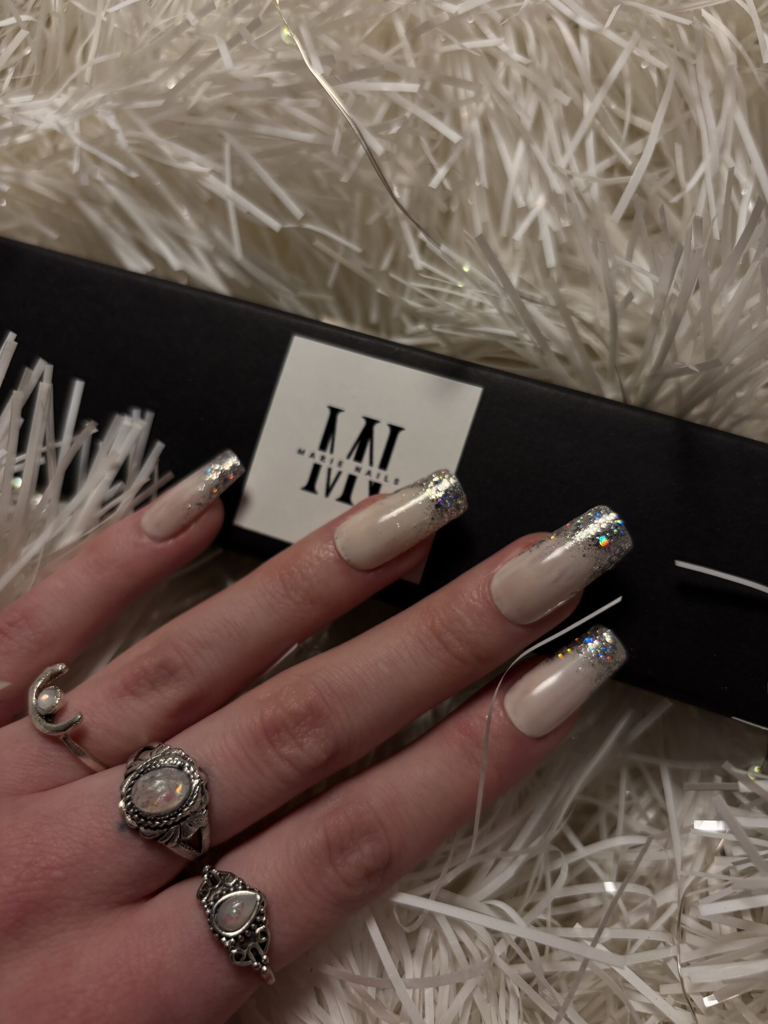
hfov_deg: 53.1
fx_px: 769
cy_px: 512
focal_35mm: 26
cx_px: 384
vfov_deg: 67.3
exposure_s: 1/387
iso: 50
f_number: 1.6
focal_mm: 5.96
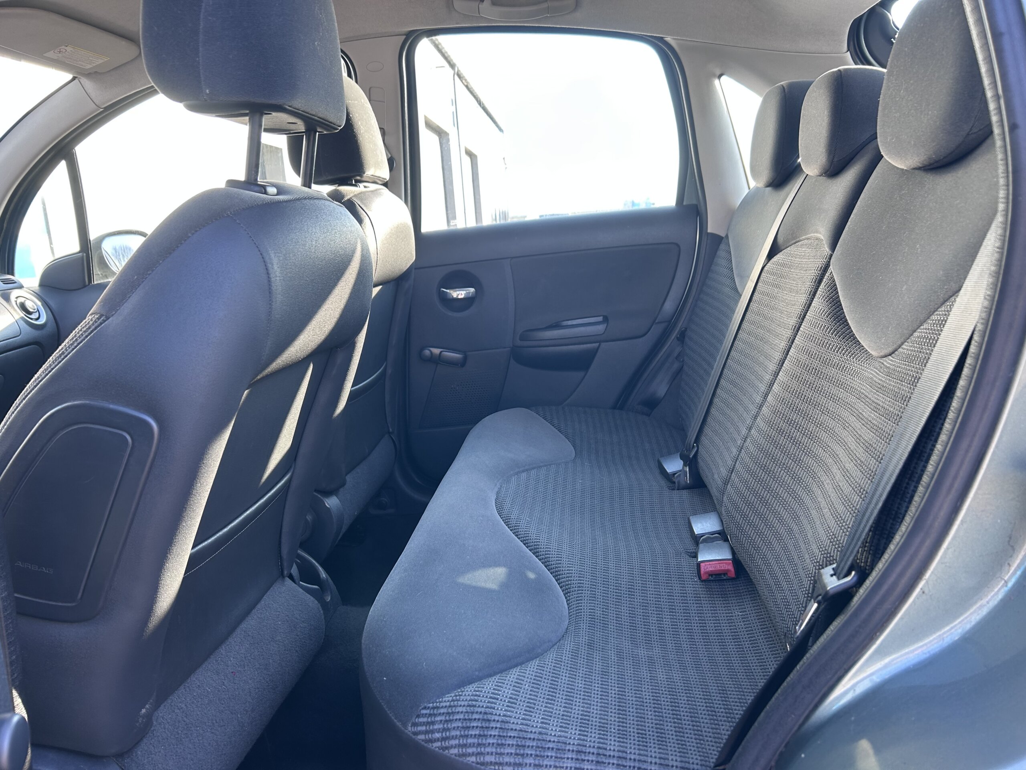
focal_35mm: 26
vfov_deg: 53.1
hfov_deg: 67.3
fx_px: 771
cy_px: 385
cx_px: 513
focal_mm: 5.7
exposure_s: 1/121
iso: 40
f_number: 1.5
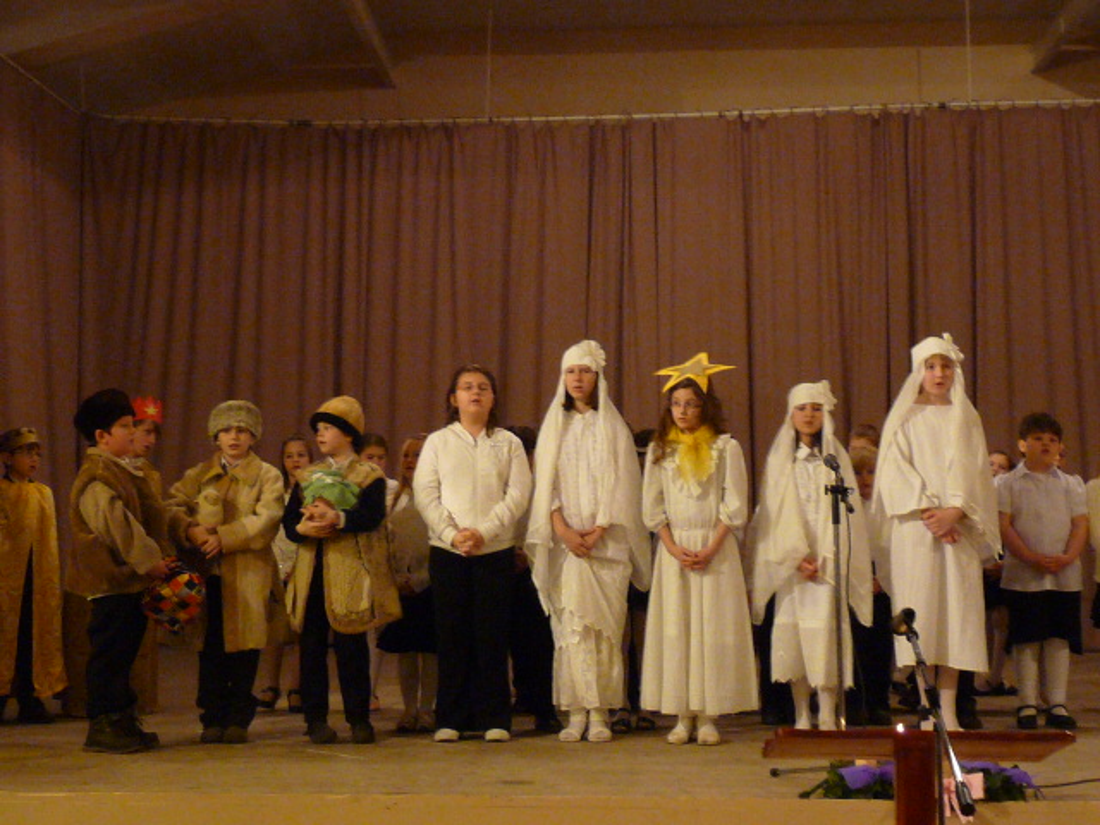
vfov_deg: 29.1
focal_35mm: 50
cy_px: 412
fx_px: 1589
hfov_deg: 38.2
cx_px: 550
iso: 400
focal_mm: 5
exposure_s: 1/13
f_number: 2.8
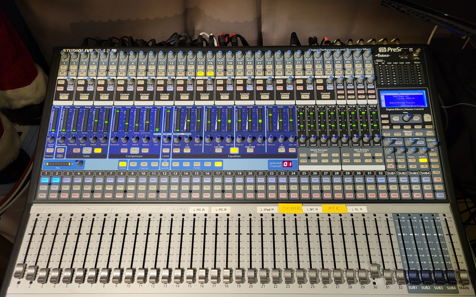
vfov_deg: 44.3
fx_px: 363
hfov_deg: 66.5
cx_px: 240
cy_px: 180
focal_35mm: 28
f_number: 1.8
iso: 200
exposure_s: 1/50
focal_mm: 5.4
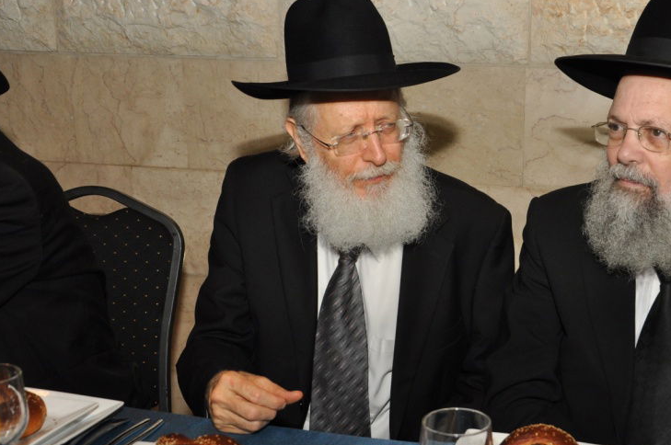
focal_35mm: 53
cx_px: 467
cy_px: 220
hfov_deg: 37.2
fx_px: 981
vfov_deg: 25.6
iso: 500
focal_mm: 25
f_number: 5.6
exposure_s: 1/60
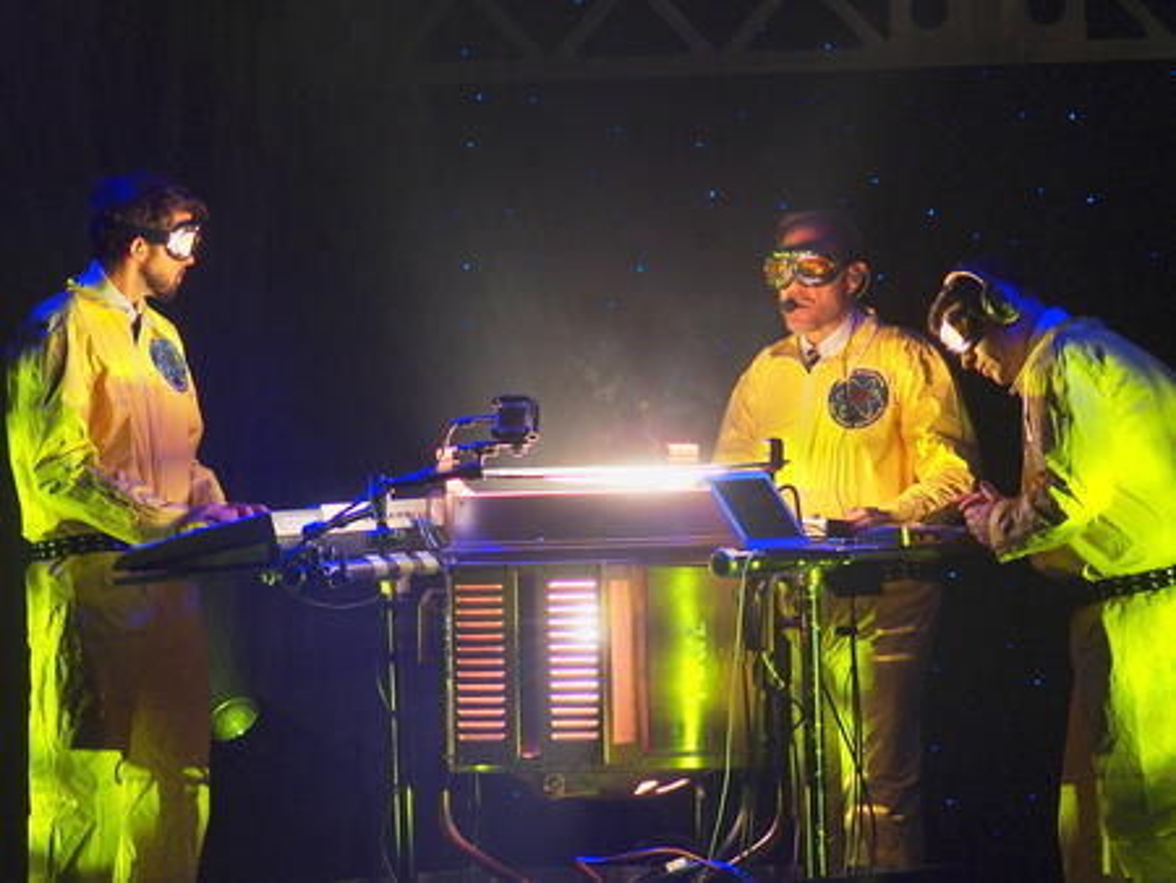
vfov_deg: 5.0
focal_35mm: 300
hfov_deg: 6.6
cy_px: 442
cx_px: 588
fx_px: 10197
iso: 250
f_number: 2.8
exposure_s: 1/250
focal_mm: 64.3
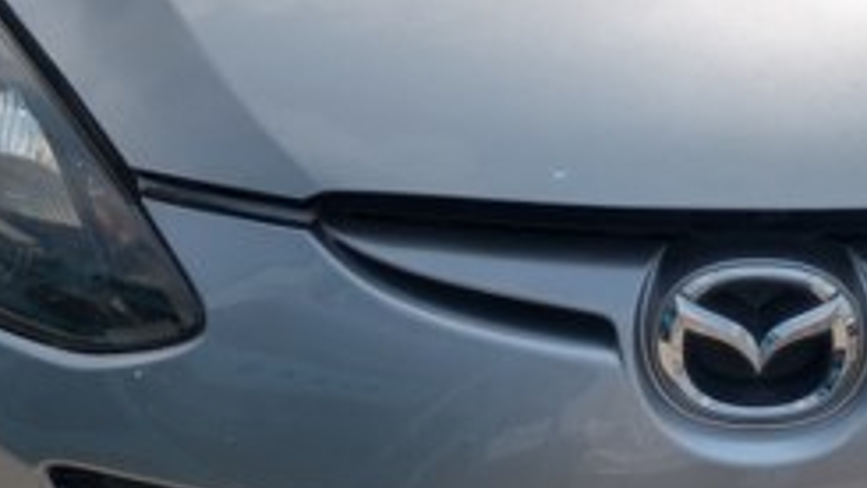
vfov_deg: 13.5
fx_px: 2047
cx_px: 717
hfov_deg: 23.5
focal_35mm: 89
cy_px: 64
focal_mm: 5.43
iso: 50
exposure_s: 1/7874
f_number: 1.89
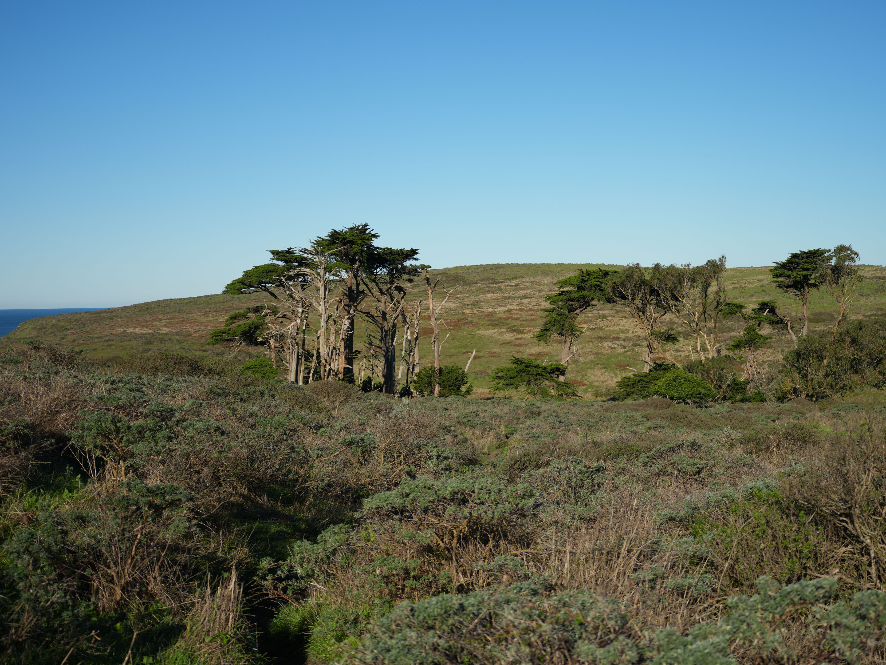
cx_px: 501
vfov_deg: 27.0
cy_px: 330
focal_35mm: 54
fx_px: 1382
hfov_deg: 35.5
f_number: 5
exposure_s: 1/1250
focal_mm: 49
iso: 125
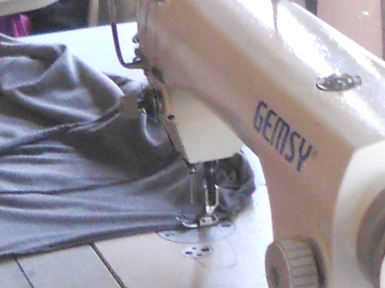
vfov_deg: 9.0
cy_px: 152
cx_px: 27
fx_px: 1824
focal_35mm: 164
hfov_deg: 12.0
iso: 400
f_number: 3.2
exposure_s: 1/60
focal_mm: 4.9
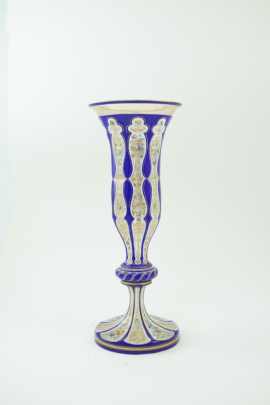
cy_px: 202
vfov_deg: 43.6
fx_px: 506
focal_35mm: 45
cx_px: 135
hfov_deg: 29.9
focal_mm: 30
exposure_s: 1/50
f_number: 10
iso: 640
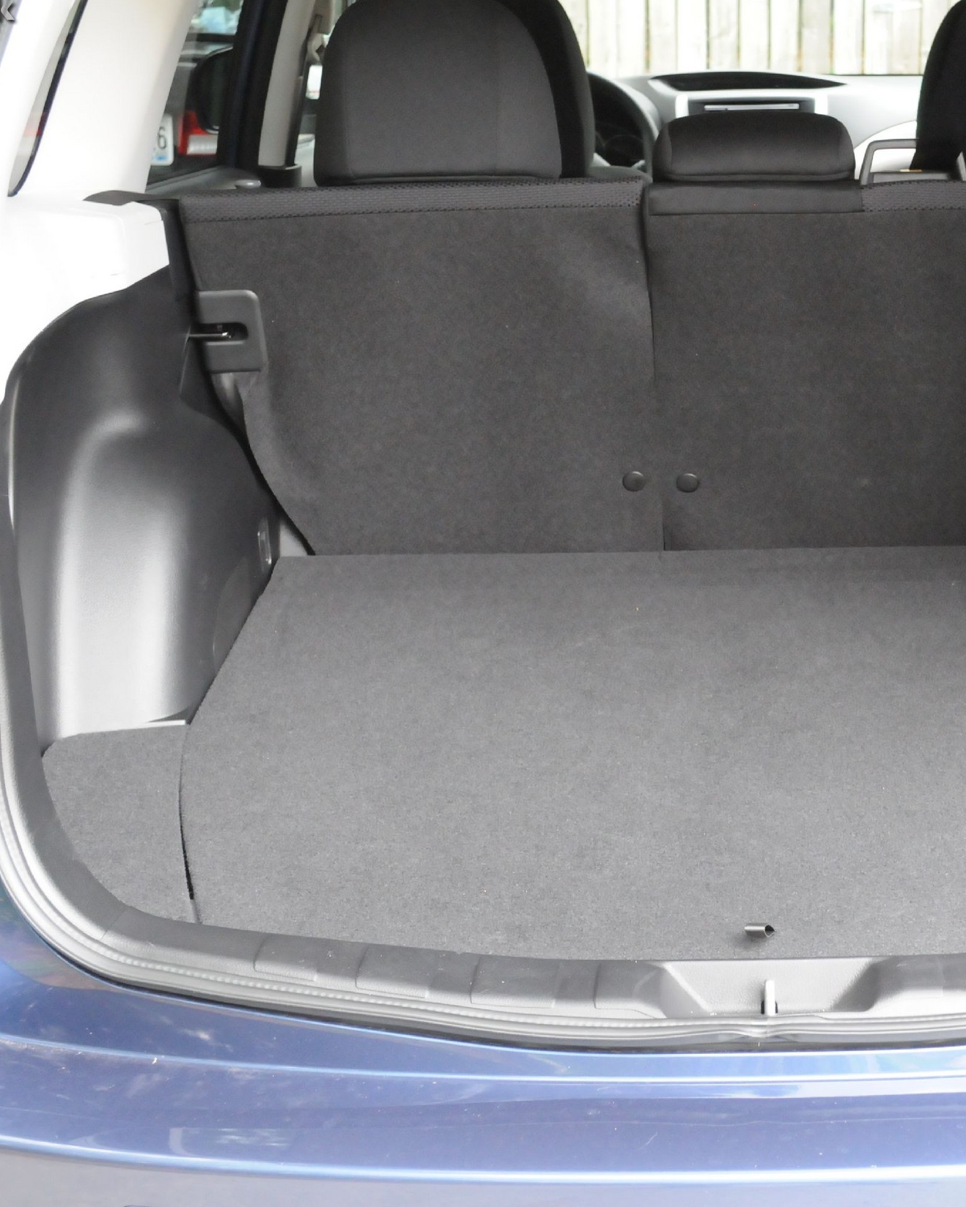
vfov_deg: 29.6
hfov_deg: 23.5
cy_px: 599
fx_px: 2288
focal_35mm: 64
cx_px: 767
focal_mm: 30
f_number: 5.6
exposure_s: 1/100
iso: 2000
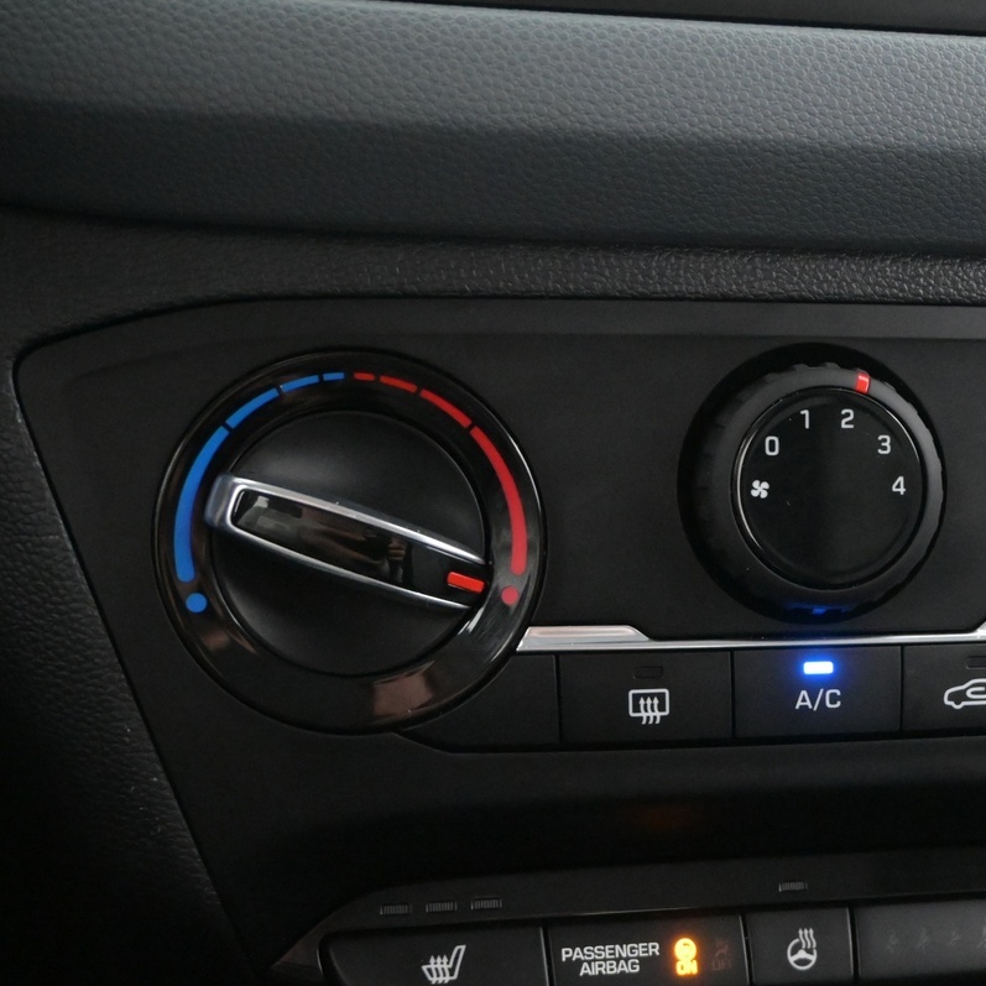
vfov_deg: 29.8
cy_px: 657
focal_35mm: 57
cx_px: 824
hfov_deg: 29.2
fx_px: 1837
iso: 5600
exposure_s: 1/40
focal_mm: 22
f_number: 4
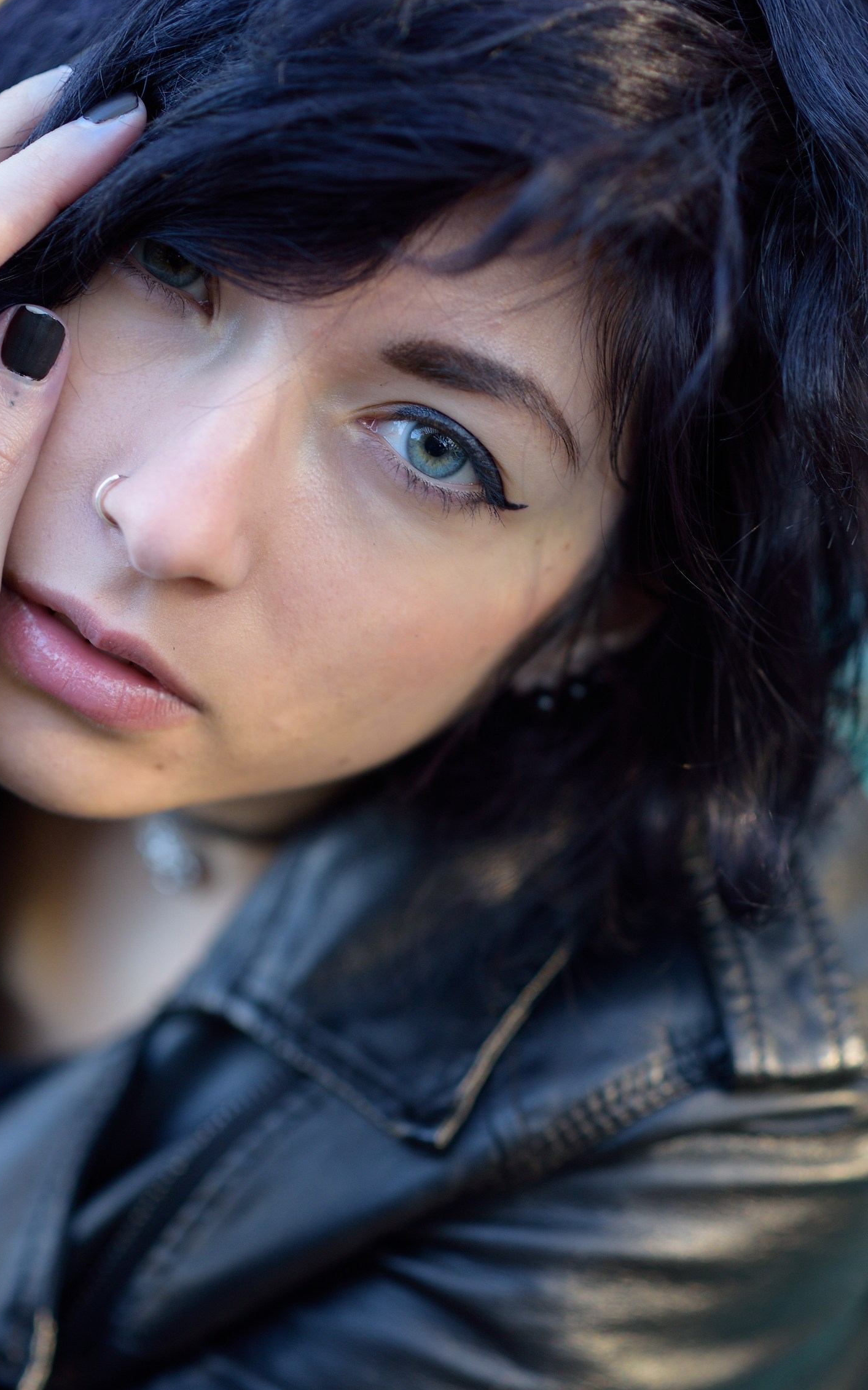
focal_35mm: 92
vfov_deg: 22.6
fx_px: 3482
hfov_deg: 14.2
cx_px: 436
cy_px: 722
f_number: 2.8
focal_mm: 85
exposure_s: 1/250
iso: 800
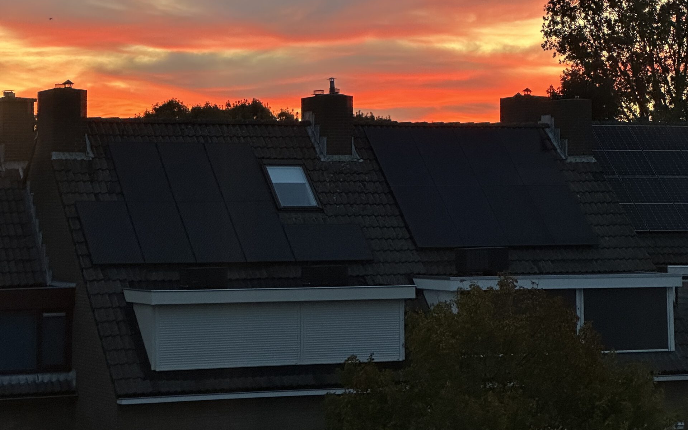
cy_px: 60
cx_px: 344
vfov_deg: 11.9
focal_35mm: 109
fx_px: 2044
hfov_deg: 19.1
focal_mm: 9
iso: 640
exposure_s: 1/35
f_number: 2.8
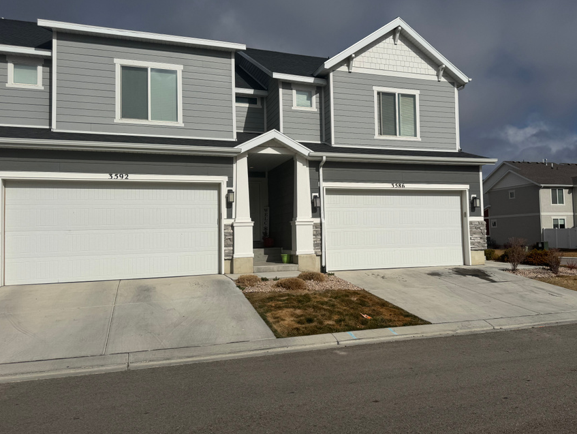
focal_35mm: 29
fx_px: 484
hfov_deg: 61.3
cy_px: 207
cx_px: 334
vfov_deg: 48.2
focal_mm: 6.76
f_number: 1.78
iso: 64
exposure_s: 1/20000
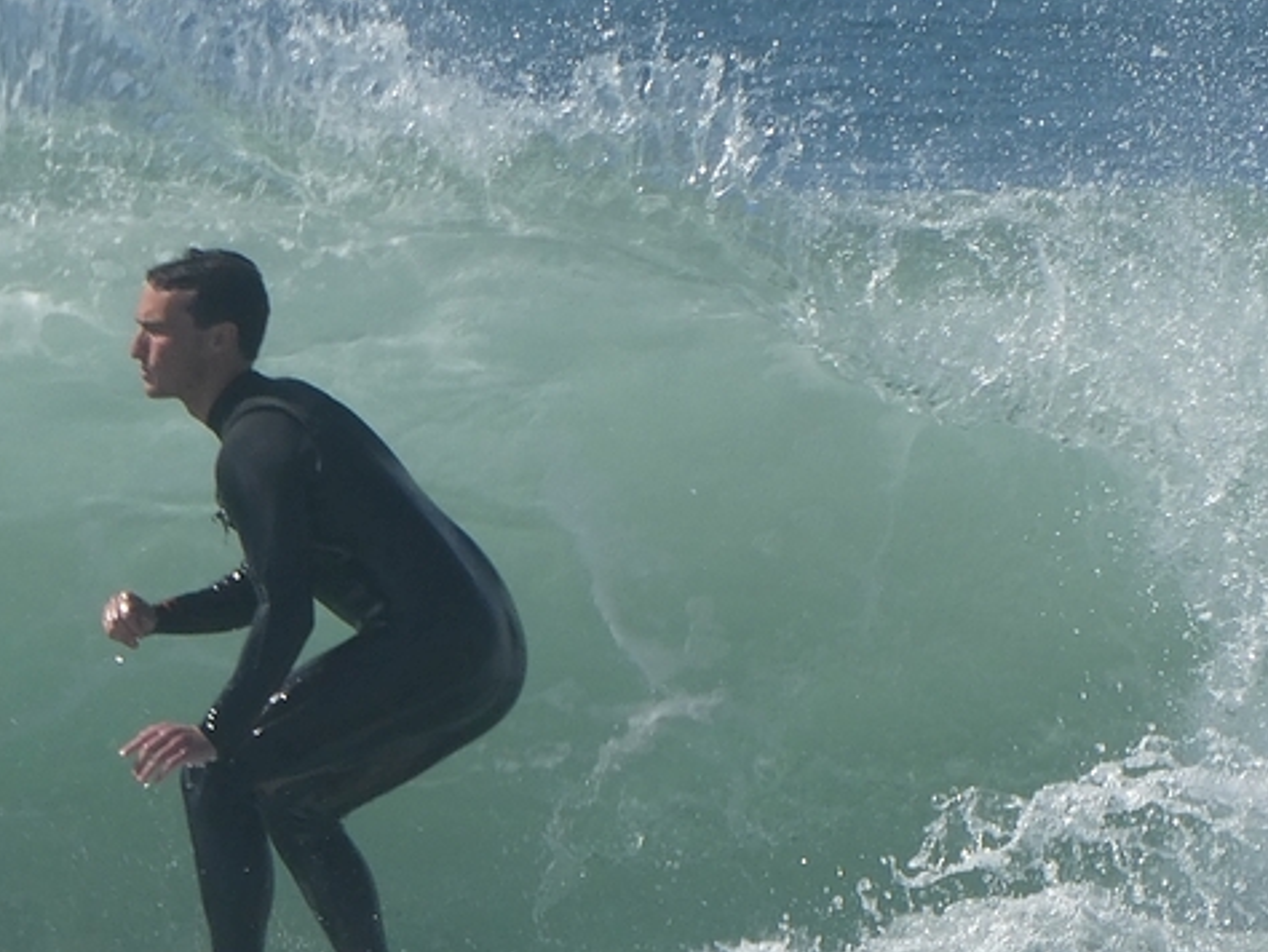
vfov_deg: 0.9
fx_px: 58309
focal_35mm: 1591
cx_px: 893
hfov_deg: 1.2
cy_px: 821
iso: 80
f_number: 6.4
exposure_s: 1/500
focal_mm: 129
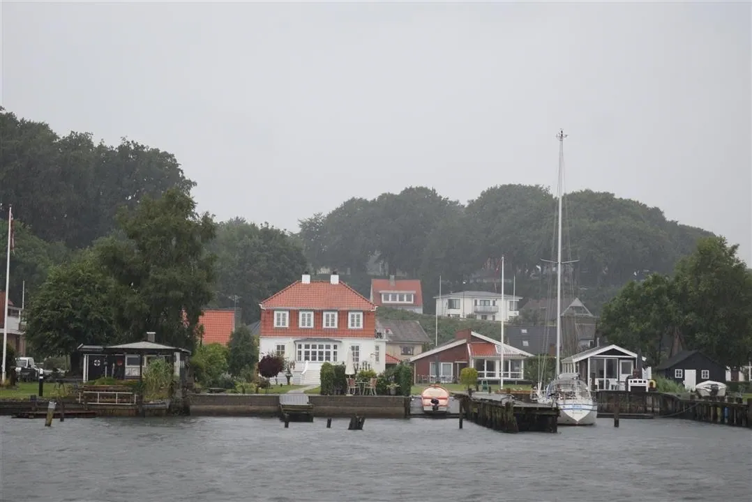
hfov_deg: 24.6
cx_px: 376
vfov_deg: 16.6
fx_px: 1724
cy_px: 251
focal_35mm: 82
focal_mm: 55
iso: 800
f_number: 5.6
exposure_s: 1/60
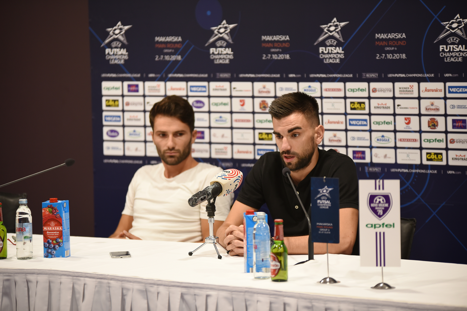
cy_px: 156
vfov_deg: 8.6
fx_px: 2075
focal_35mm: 160
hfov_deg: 12.8
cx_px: 234
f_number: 2.8
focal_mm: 160
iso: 1000
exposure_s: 1/125
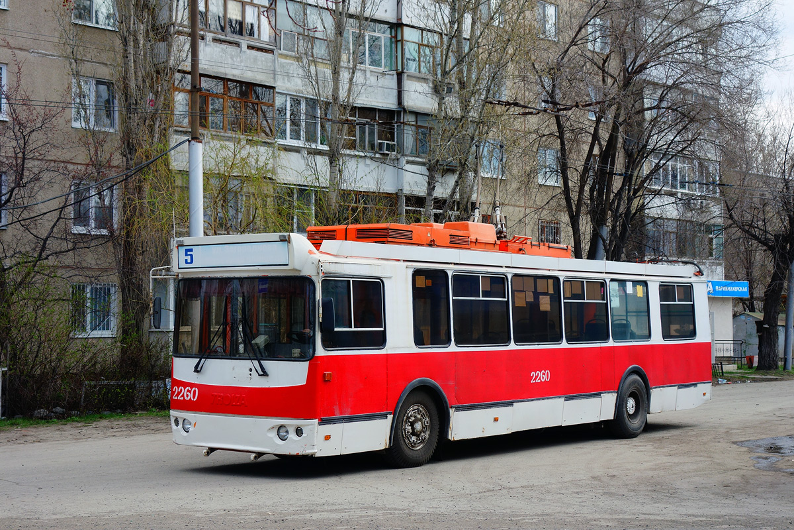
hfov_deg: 37.5
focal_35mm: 53
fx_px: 1169
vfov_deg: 25.5
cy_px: 265
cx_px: 397
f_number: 4
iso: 125
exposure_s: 1/500
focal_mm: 19.75
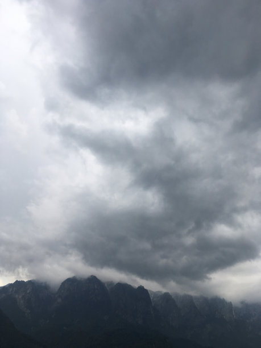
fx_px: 292
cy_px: 174
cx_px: 130
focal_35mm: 29
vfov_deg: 61.7
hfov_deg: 48.2
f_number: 2.2
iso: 32
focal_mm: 4.15
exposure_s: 1/100
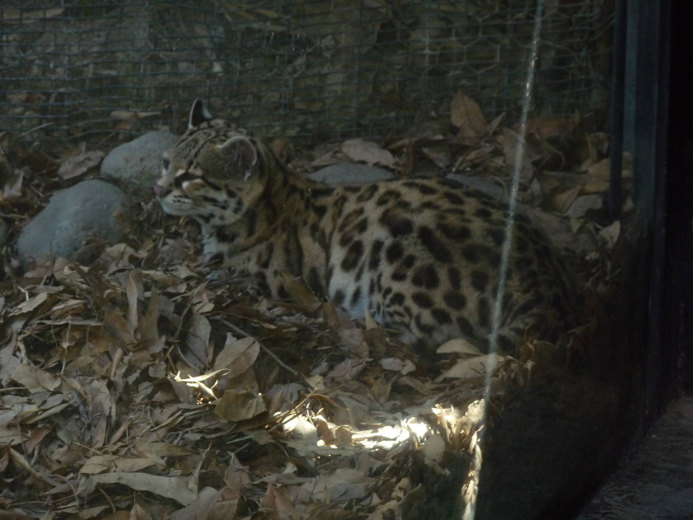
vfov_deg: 8.3
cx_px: 346
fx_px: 3563
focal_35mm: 178
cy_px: 260
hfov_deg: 11.1
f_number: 4.8
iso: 250
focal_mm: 30.5
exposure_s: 1/50
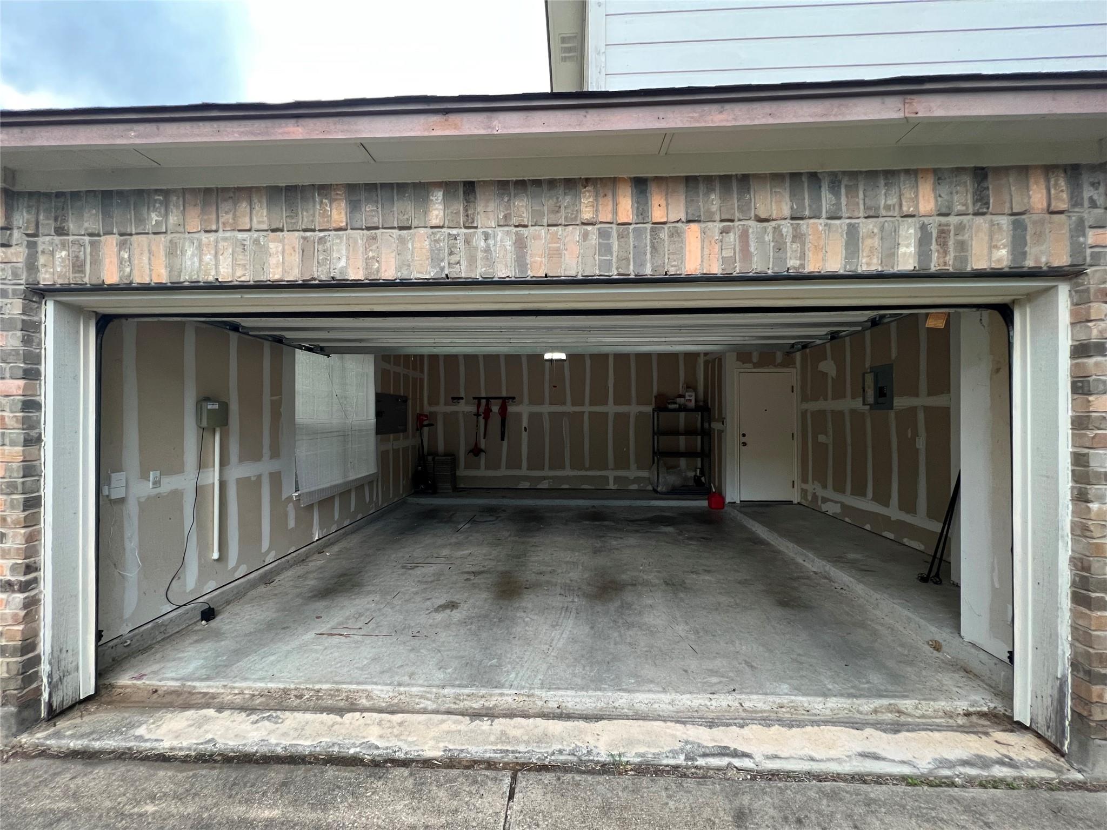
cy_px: 415
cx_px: 554
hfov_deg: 106.2
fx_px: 416
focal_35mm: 13
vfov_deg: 89.9
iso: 250
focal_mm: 1.57
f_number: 1.8
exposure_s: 1/83
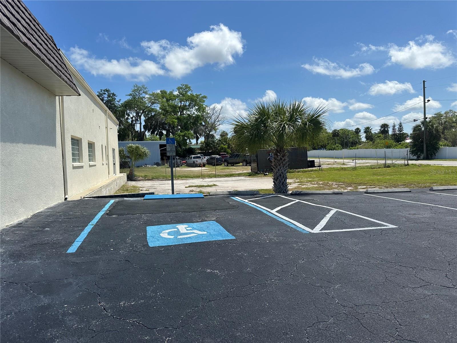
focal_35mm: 24
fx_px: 317
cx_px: 228
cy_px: 172
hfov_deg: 71.6
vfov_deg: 56.8
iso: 80
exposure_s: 1/7042
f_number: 1.78
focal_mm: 6.86
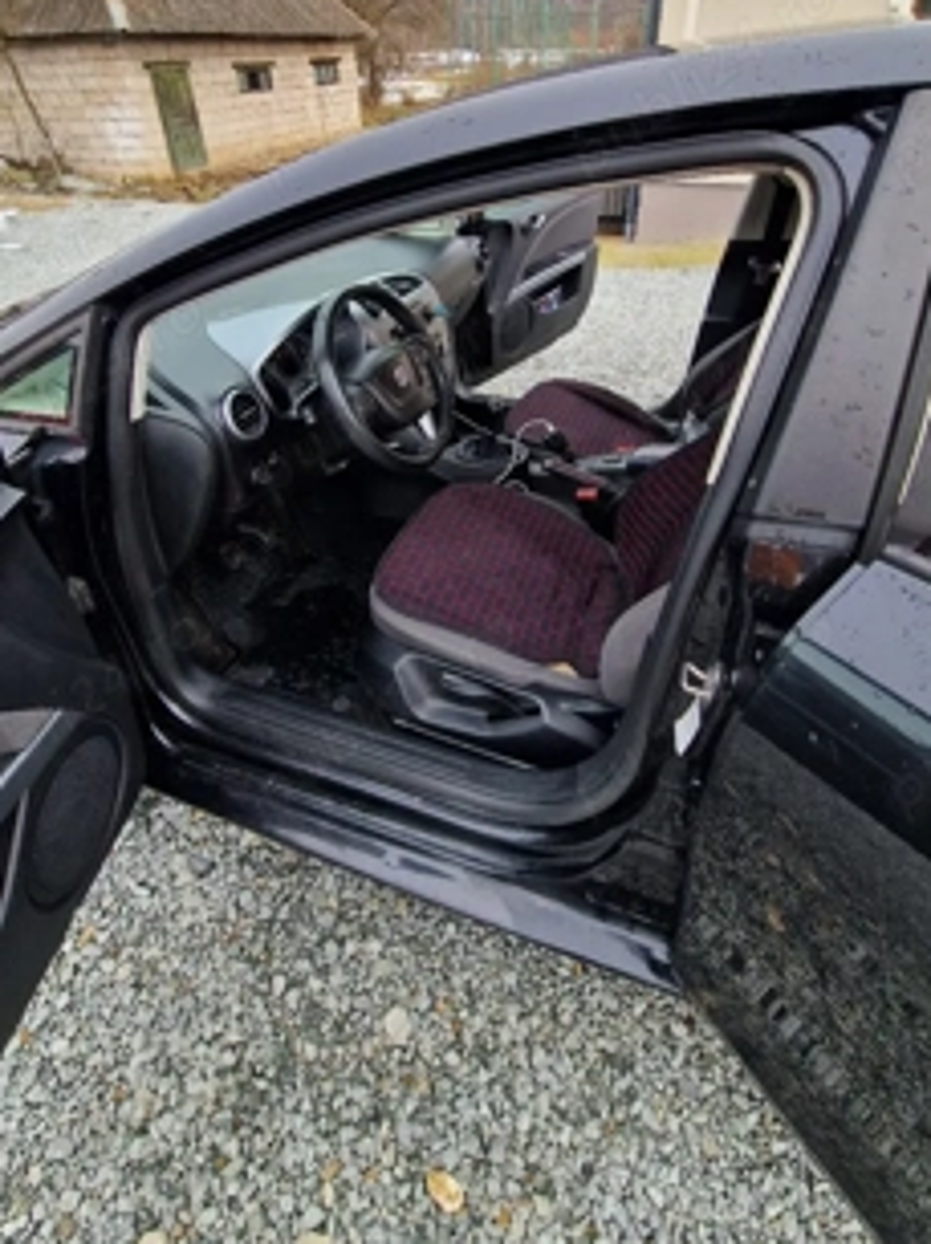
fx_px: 610
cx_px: 468
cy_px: 443
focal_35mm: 17
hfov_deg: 74.7
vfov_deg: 88.7
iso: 50
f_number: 2.2
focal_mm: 2.2
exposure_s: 1/417
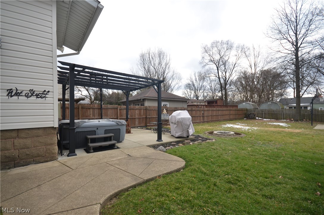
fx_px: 135
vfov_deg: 77.1
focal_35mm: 15
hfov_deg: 100.5
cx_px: 162
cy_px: 108
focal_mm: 10
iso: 200
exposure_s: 1/250
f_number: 8
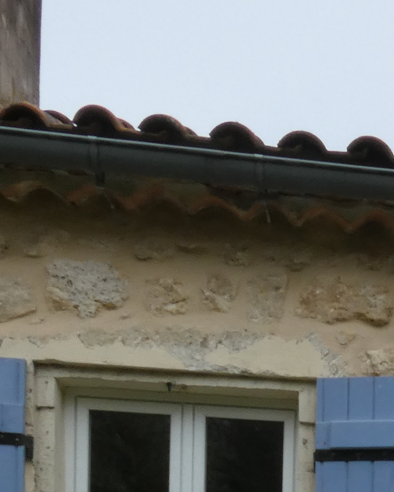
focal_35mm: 75
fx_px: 1093
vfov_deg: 22.3
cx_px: 559
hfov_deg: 18.5
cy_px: 668
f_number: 8
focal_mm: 3.6
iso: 100
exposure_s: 1/60
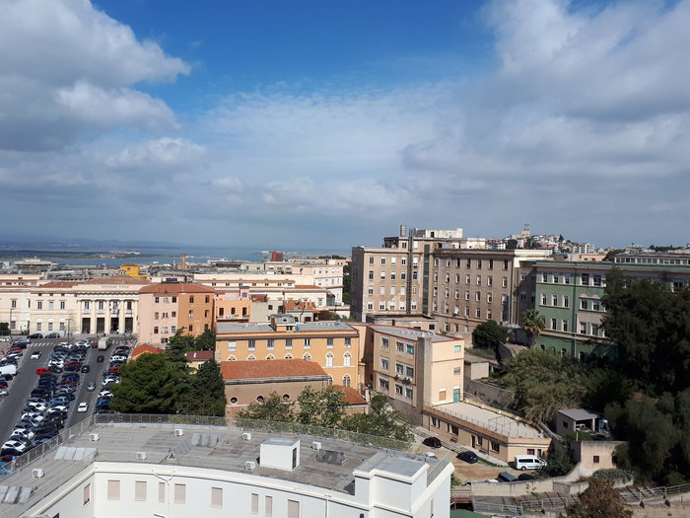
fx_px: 538
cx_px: 345
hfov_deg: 65.3
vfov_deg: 51.4
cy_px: 259
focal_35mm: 27
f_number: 1.9
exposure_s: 1/2481
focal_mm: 3.6
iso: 40
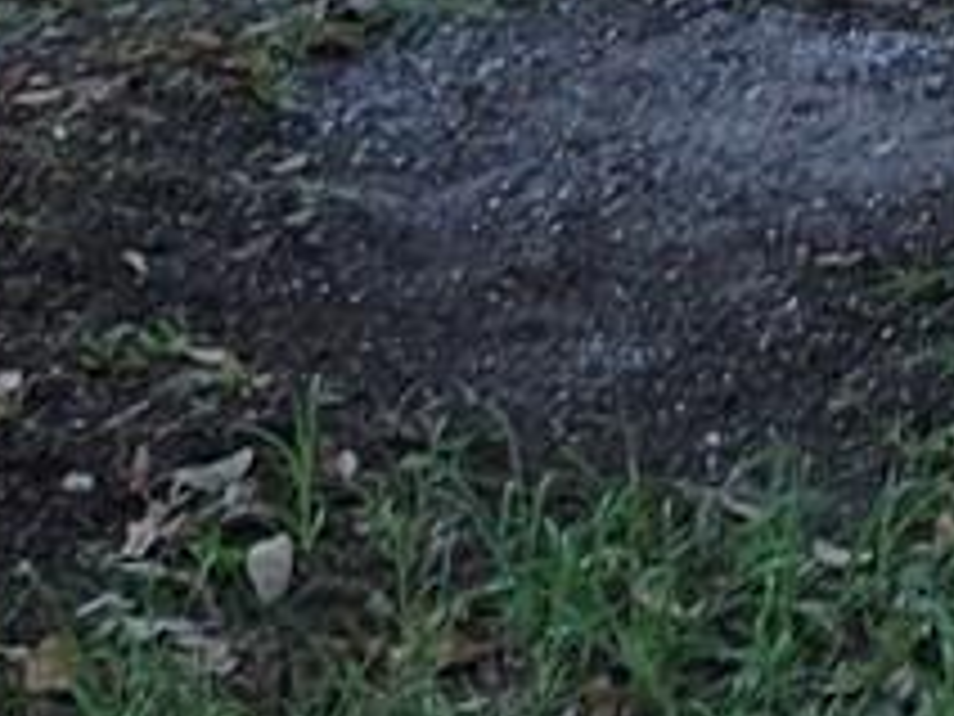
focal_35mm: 196
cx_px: 1588
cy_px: -1175
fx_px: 5402
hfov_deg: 9.7
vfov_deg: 7.0
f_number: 1.8
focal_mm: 5.4
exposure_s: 1/792
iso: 40
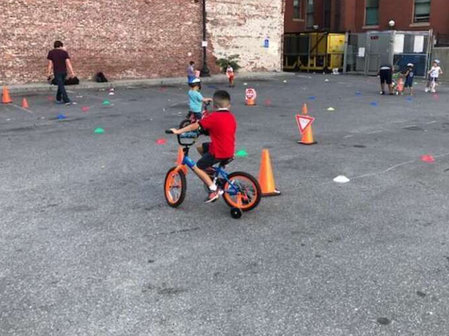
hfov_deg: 55.2
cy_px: 157
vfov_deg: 42.9
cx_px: 249
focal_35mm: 33
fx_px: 428
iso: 20
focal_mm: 3.99
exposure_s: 1/354
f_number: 1.8
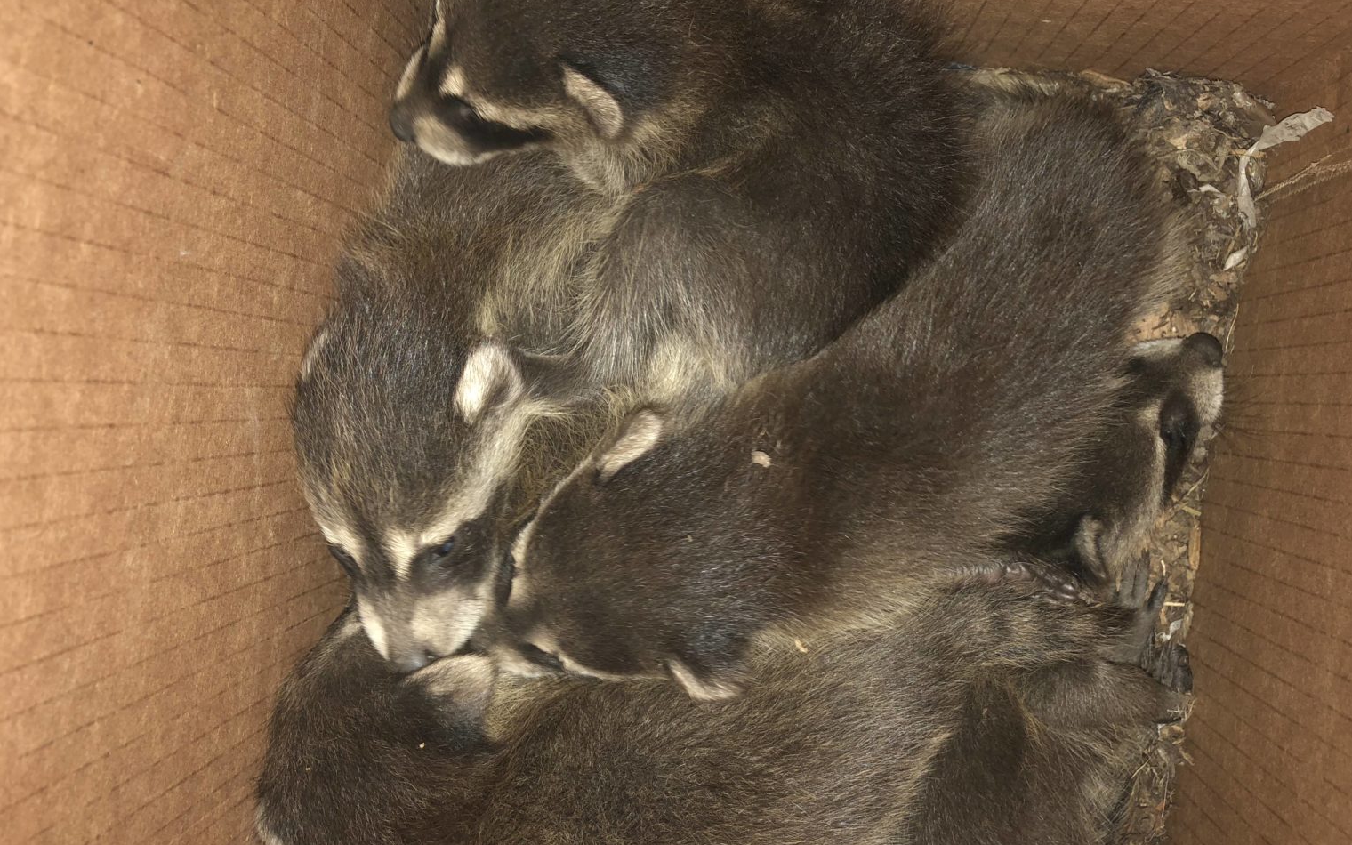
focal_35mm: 30
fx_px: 1105
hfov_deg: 62.9
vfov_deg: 41.8
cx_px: 681
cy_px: 393
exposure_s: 1/30
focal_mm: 3.99
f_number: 1.8
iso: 50
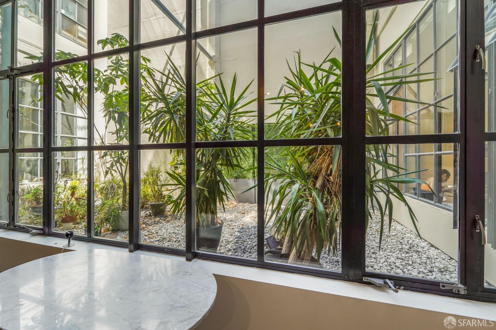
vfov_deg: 81.2
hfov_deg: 104.3
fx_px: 193
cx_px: 248
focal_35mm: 14
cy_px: 165
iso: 100
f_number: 8
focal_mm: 14
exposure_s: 1/3
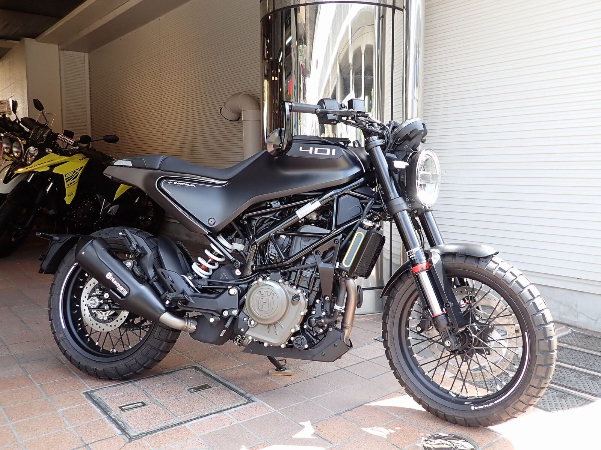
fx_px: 434
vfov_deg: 54.9
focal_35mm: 25
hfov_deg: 69.4
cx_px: 300
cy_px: 225
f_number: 2
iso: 100
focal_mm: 4.5
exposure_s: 1/200
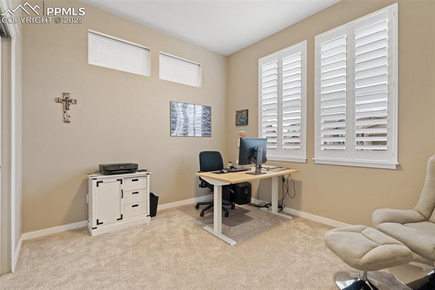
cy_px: 145
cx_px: 218
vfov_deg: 73.7
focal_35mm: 16
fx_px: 193
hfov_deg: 96.8
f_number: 6.7
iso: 100
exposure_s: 1
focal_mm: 16
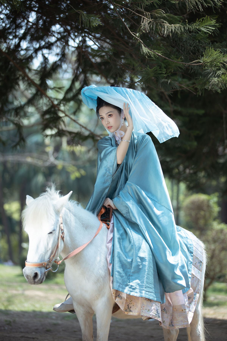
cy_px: 170
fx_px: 993
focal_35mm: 105
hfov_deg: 13.0
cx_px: 114
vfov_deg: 19.5
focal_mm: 105
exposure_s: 1/500
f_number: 2.8
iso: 100
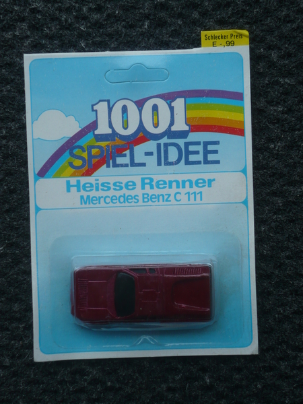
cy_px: 202
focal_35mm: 62
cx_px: 152
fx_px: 724
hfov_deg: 23.7
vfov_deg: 31.2
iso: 100
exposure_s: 1/125
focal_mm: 10.2
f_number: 3.7
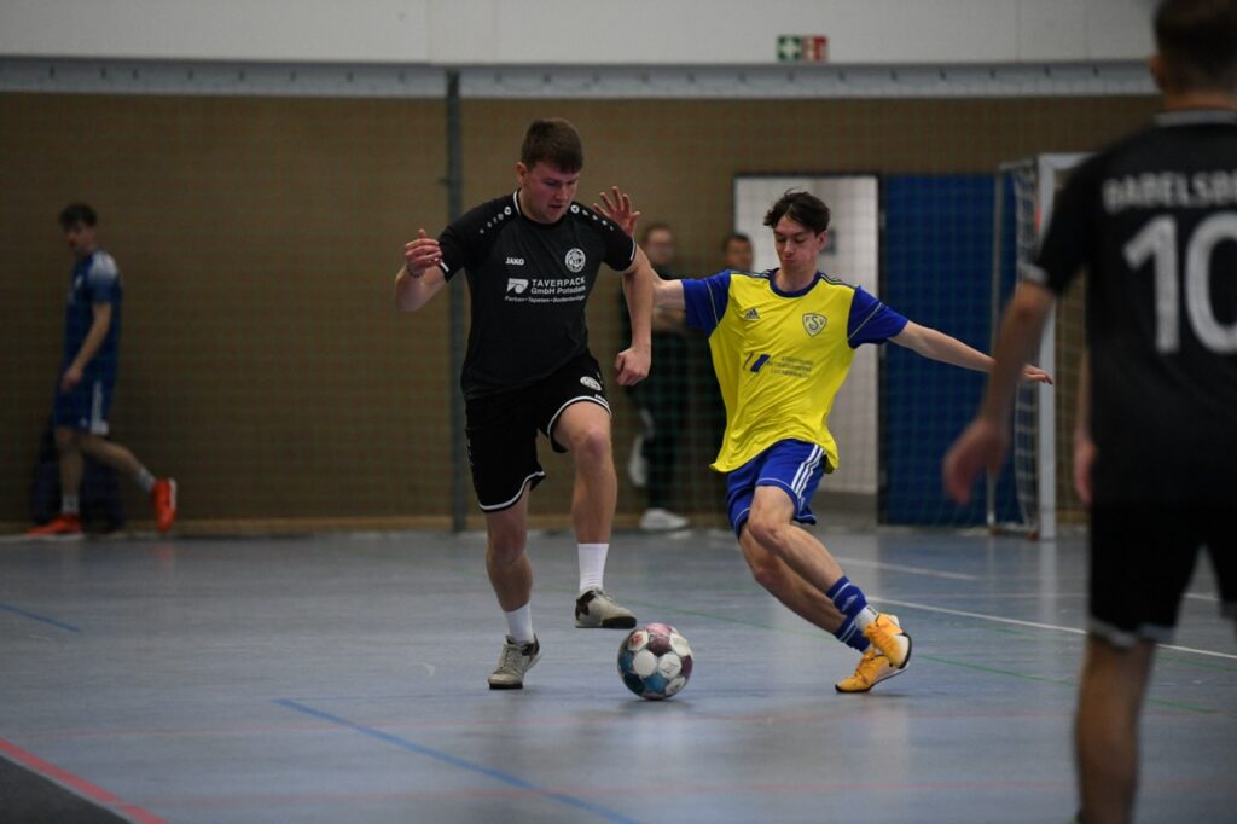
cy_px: 412
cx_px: 618
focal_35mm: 200
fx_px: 6870
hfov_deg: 10.3
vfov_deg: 6.9
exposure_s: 1/1600
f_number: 2.8
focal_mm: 200
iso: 8000
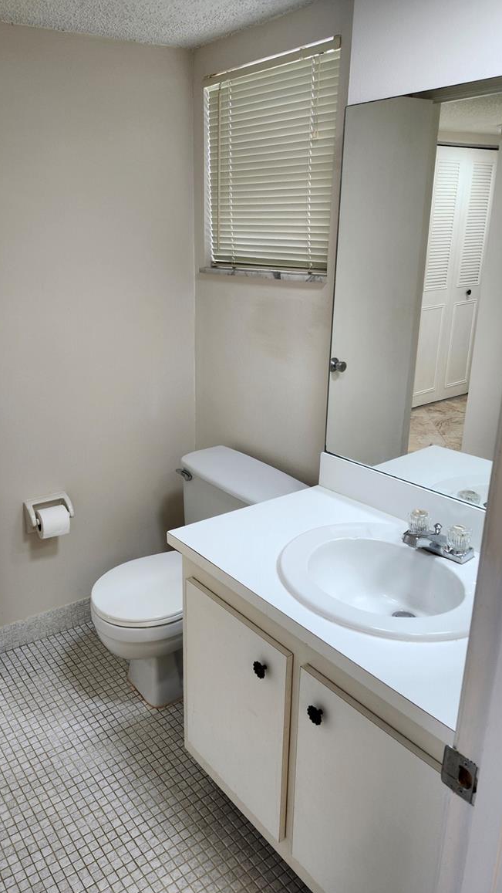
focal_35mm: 26
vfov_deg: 71.9
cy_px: 438
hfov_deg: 43.9
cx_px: 177
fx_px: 615
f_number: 1.8
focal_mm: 5.54
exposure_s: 1/120
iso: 100
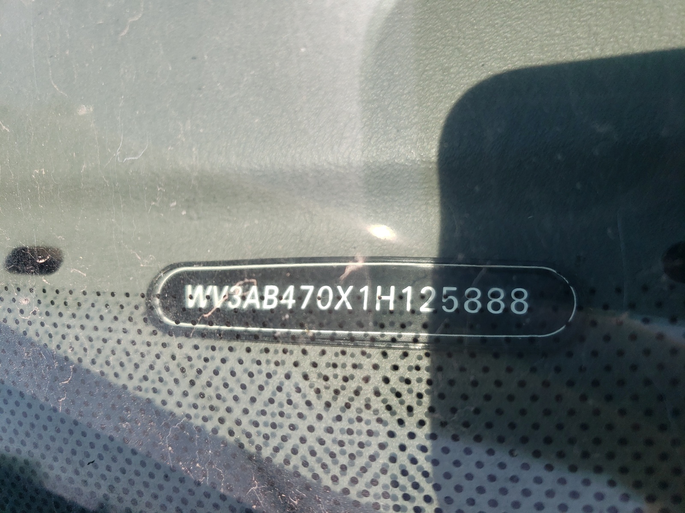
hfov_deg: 67.3
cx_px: 342
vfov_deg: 53.1
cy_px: 256
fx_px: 515
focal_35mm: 26
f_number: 1.5
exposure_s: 1/1667
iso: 50
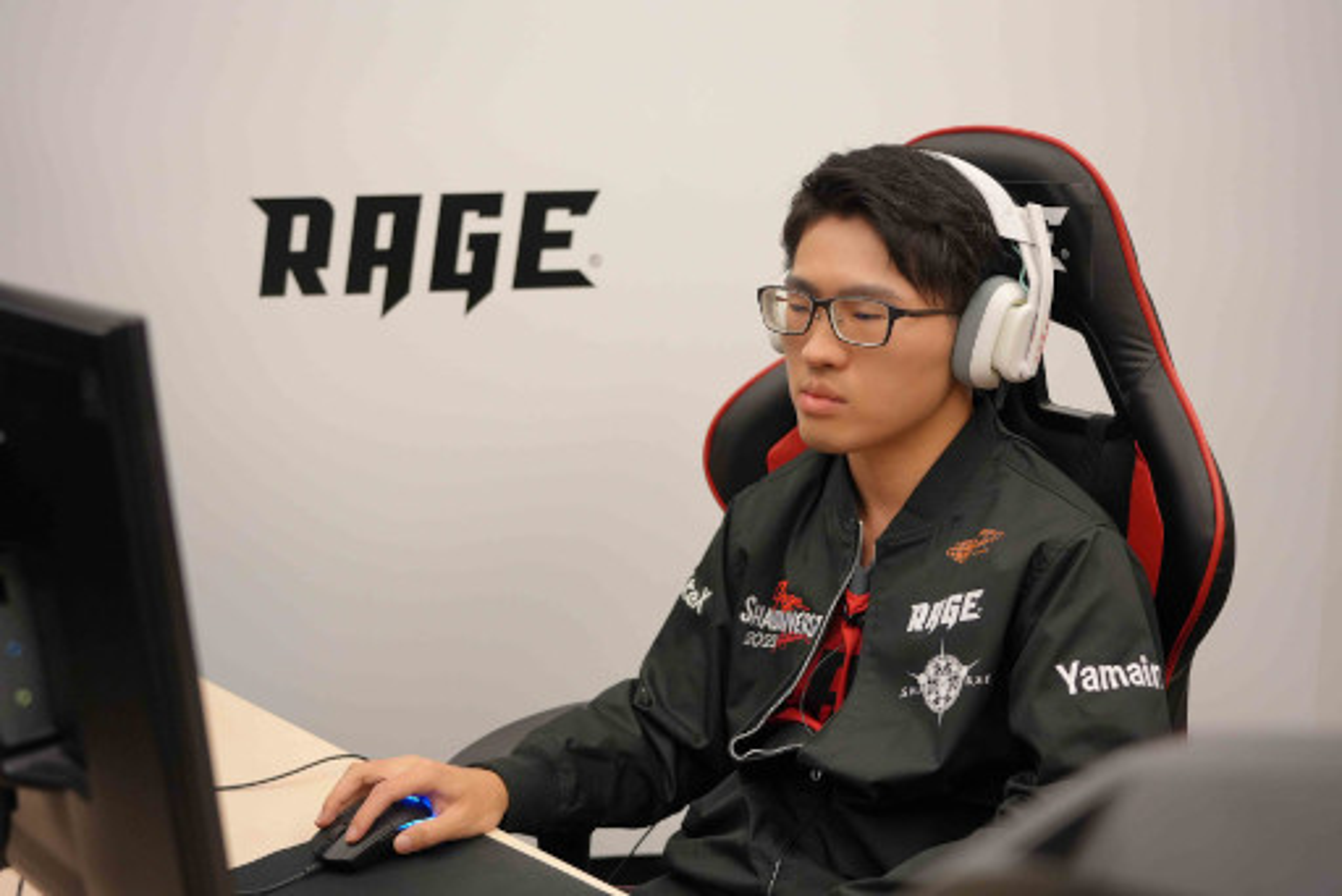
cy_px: 448
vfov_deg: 30.6
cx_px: 671
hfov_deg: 44.5
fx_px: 1641
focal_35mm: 44
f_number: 4
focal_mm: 44
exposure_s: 1/200
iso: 2500
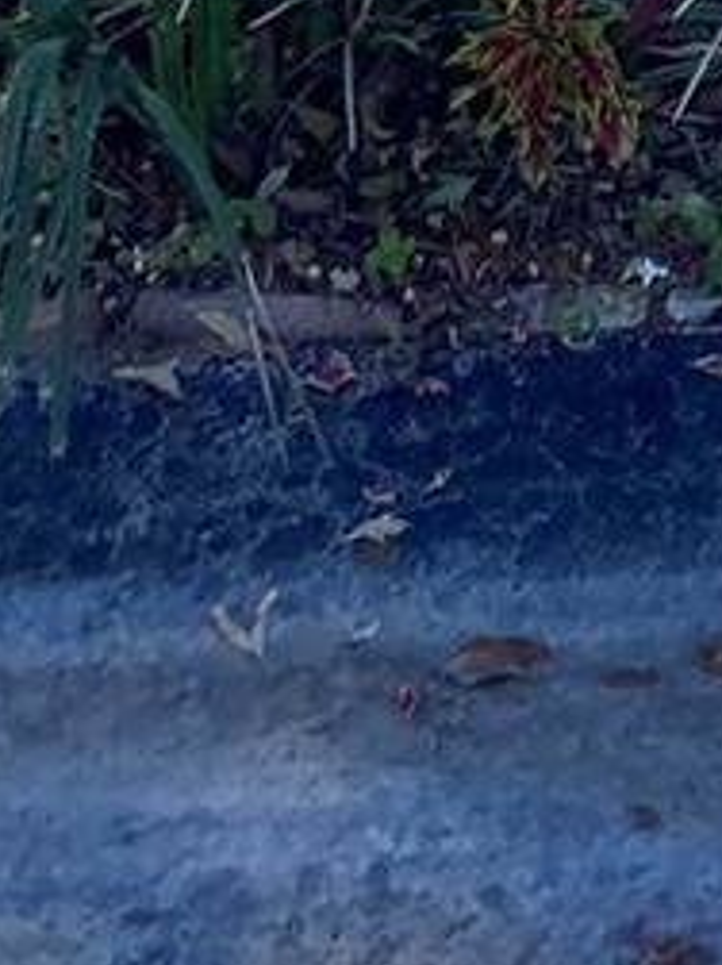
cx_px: 1037
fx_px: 3730
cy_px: -1126
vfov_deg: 12.5
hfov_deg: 10.7
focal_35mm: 134
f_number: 1.8
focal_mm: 3.99
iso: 20
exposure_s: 1/1033
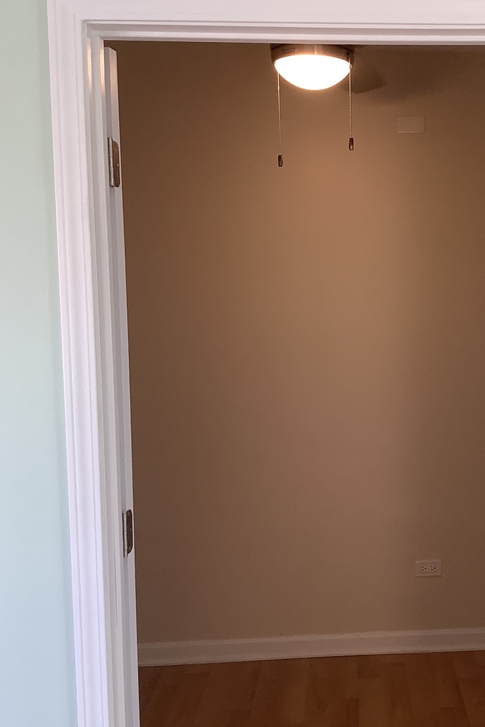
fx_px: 889
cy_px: 361
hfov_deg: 29.5
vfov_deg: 44.5
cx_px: 417
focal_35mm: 44
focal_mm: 3.3
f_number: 2.4
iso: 80
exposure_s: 1/120
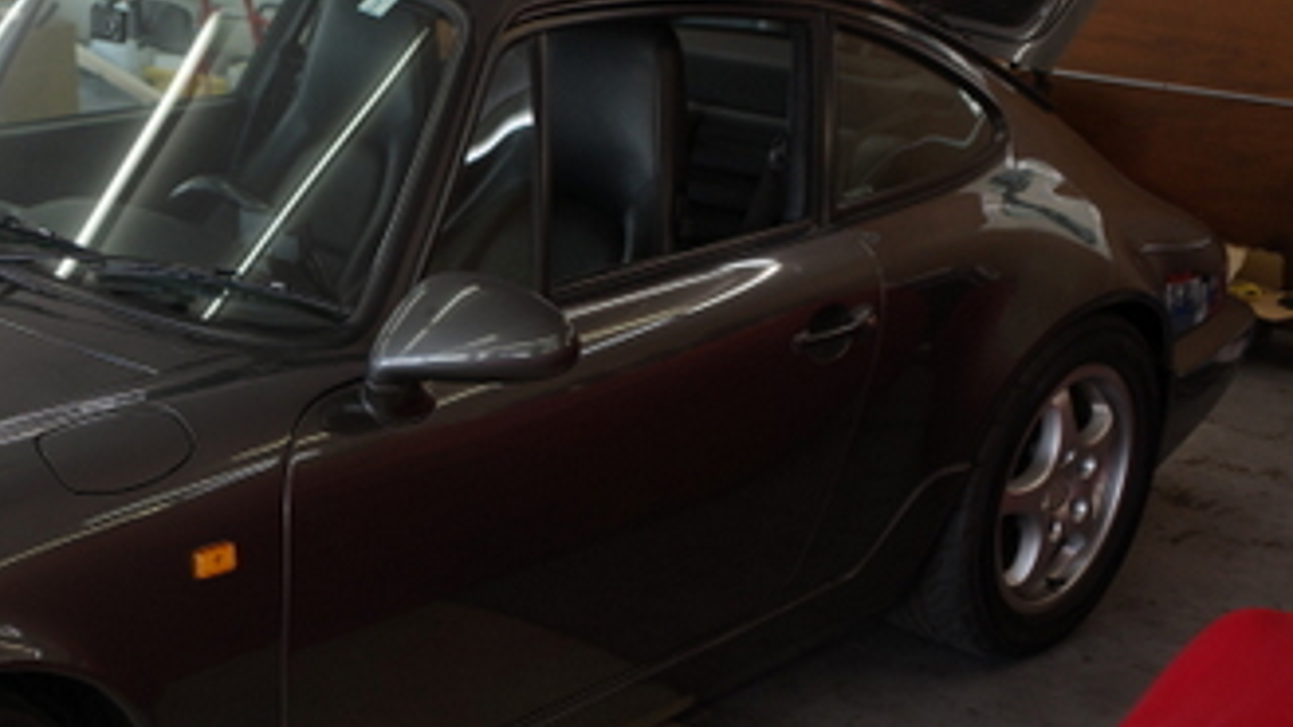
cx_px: 90
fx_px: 1954
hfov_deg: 34.3
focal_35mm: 57
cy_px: 454
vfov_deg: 21.0
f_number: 2.8
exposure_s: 1/100
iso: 200
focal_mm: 18.3
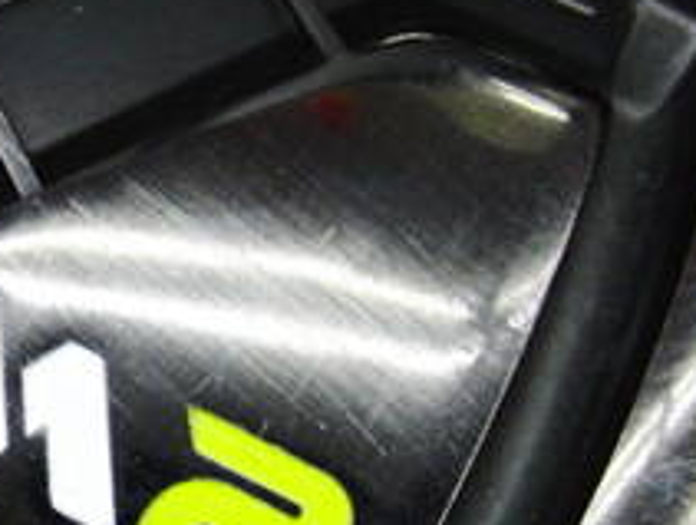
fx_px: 2256
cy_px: 350
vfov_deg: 13.2
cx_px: 56
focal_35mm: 112
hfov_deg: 17.3
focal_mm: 6.42
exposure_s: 1/60
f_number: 3.6
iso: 400
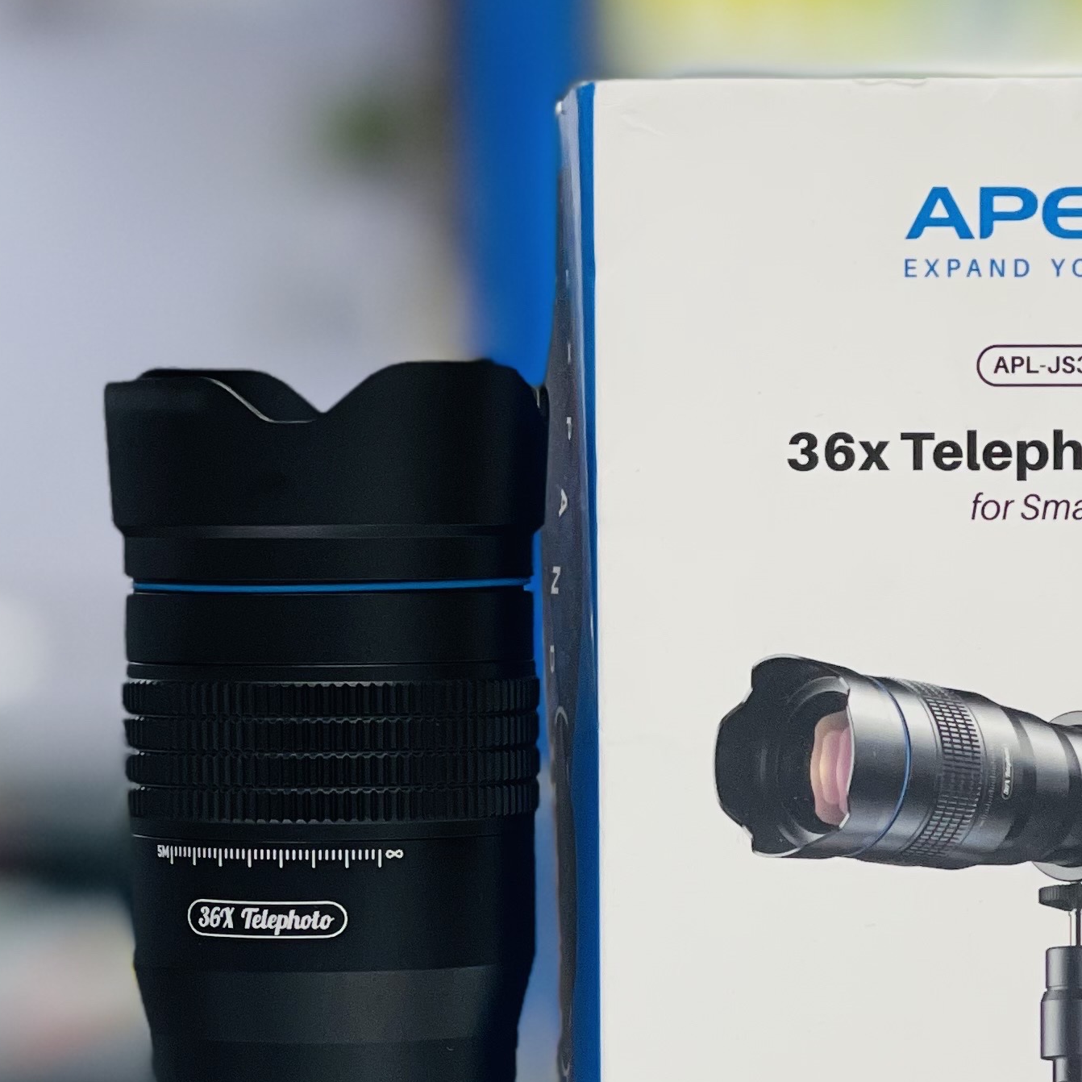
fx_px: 6012
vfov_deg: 10.2
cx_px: 910
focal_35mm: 170
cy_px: 1014
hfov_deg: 10.2
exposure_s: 1/121
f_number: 2.2
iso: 64
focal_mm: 7.5
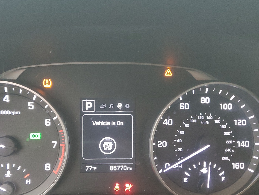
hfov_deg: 49.7
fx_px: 277
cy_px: 128
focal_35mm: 37
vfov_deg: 38.3
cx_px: 98
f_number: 1.5
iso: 285
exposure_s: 1/17
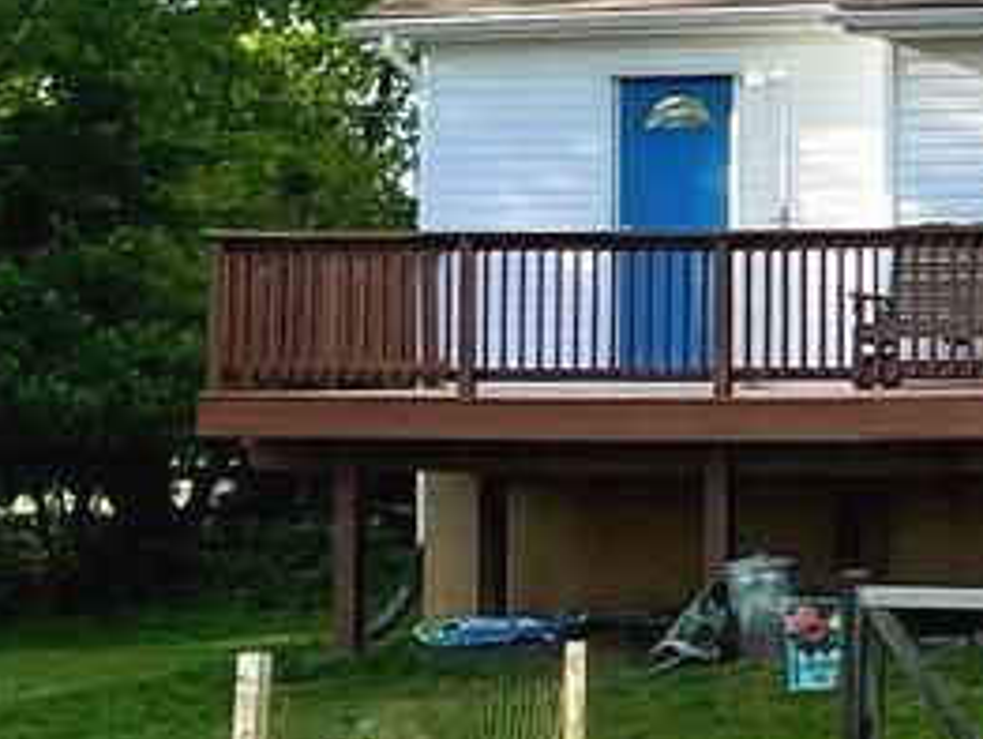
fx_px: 5770
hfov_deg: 9.3
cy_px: 105
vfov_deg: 7.3
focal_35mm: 203
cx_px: 1760
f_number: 1.6
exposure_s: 1/698
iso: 32
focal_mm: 4.2
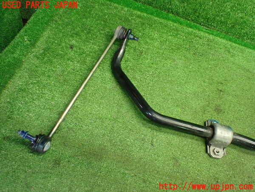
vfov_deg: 46.8
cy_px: 96
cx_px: 128
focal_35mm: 30
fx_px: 221
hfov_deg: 60.0
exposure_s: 1/100
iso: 800
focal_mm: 5.4
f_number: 2.3
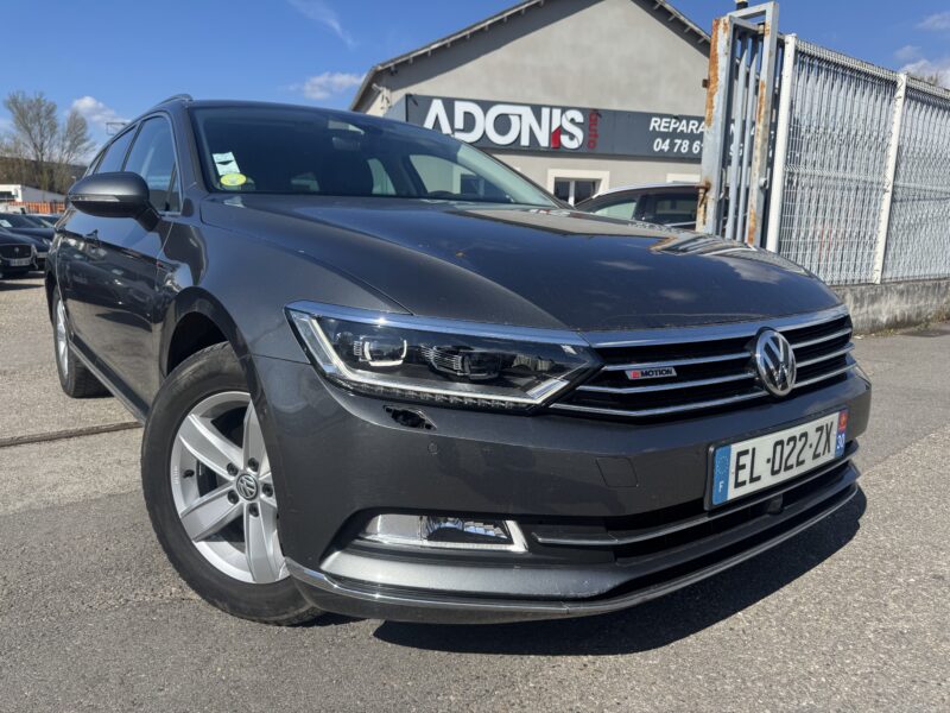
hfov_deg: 71.6
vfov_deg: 56.8
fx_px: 659
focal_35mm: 24
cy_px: 356
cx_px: 475
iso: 80
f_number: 1.78
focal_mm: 6.76
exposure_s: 1/4310
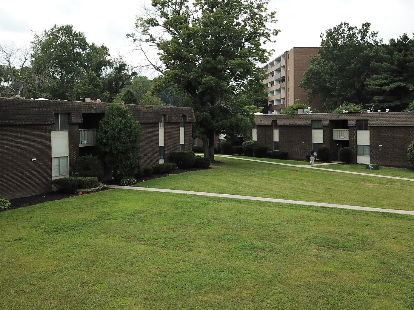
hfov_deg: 51.3
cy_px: 128
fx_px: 431
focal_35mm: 36
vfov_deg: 39.5
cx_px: 199
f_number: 2.2
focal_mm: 4.73
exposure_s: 1/956
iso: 100
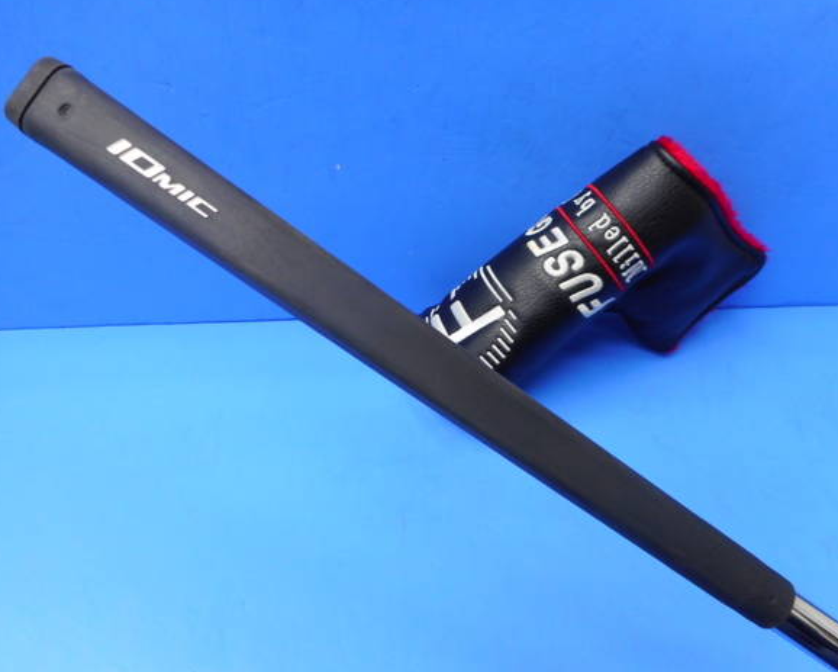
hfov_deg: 64.0
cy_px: 338
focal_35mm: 27
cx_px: 407
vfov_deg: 53.2
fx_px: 670
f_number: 3.7
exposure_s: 1/30
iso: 140
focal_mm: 4.5
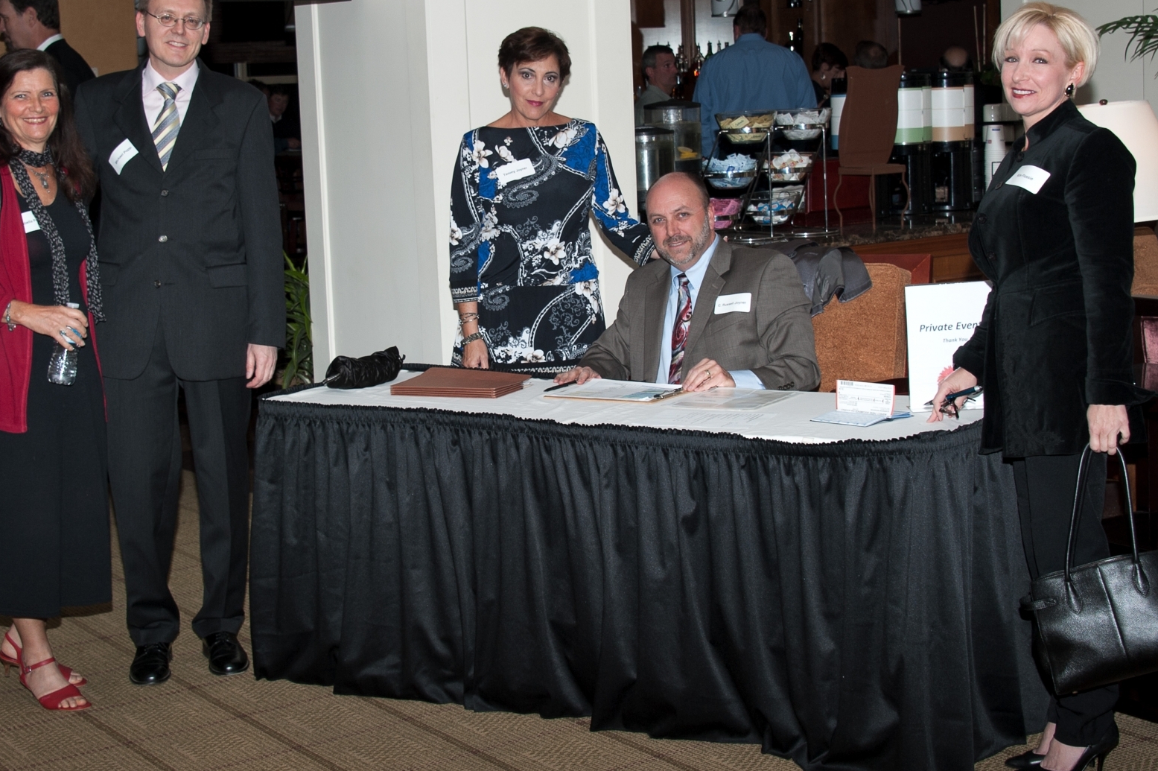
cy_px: 387
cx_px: 561
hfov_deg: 44.5
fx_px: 1415
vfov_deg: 30.5
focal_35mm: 44
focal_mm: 38
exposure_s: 1/125
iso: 200
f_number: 8
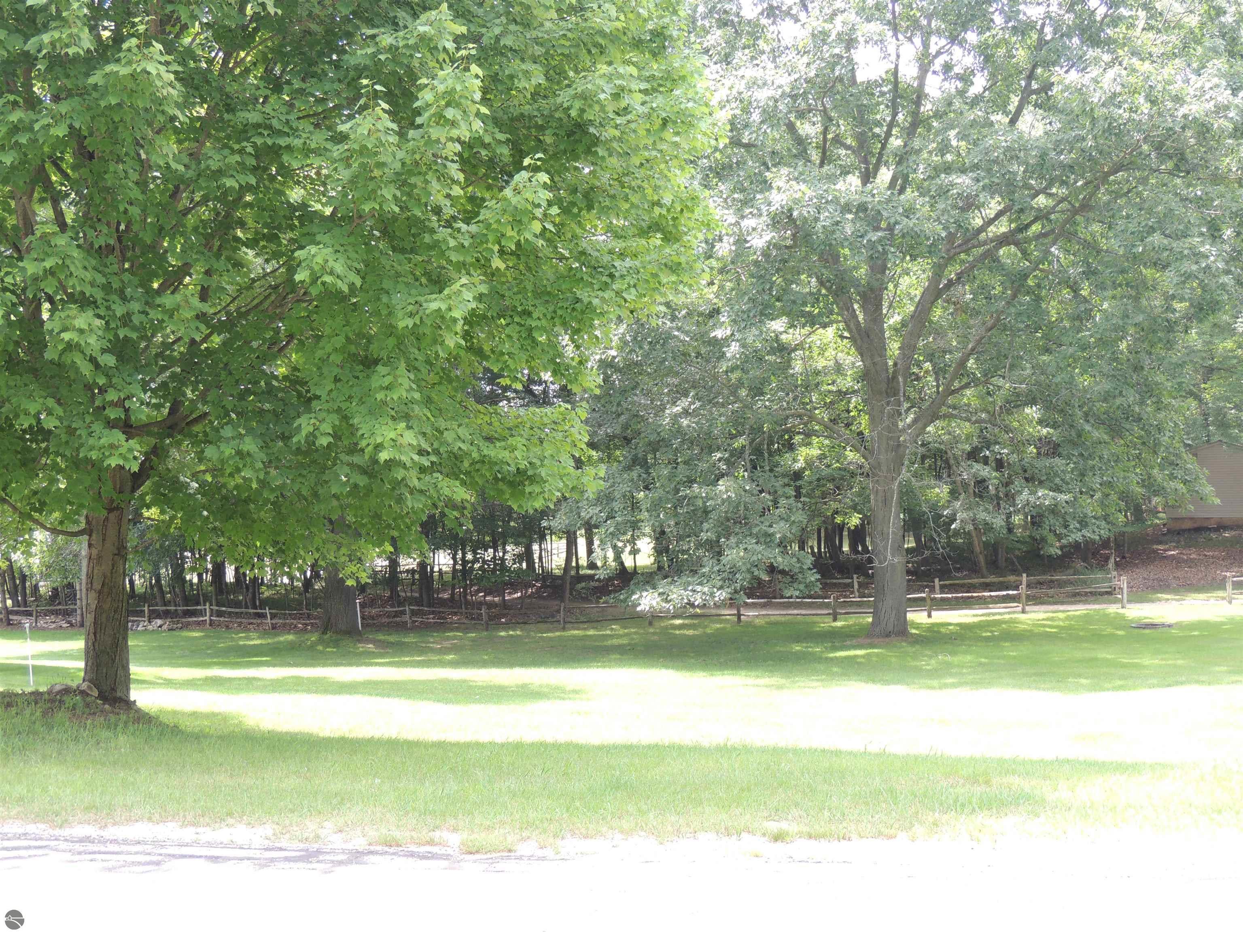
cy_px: 466
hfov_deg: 40.4
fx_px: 1688
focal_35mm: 47
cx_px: 622
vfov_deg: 30.9
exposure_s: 1/80
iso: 100
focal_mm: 8.3
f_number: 3.5
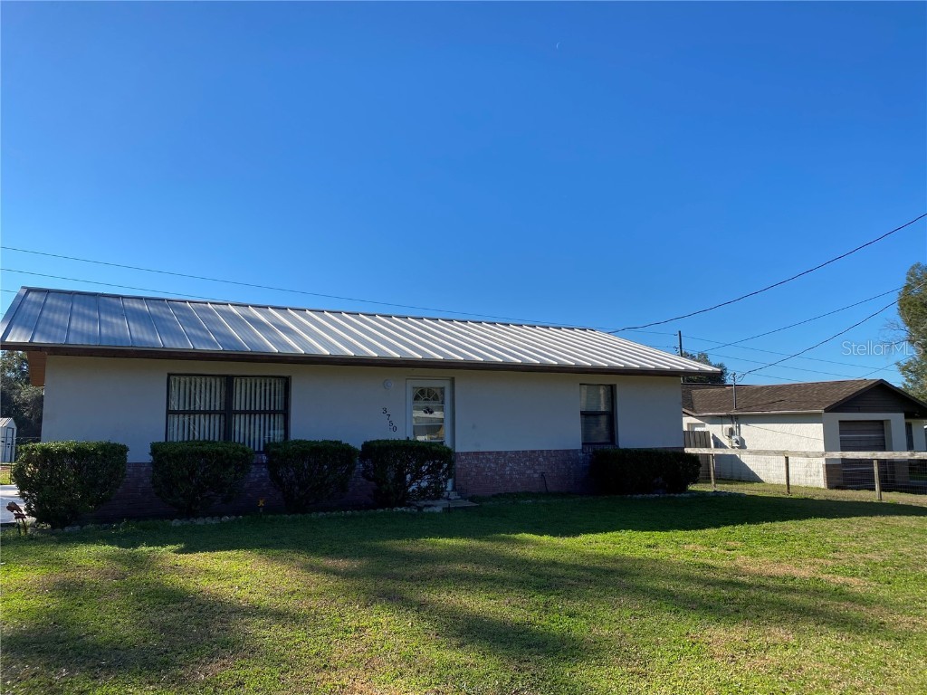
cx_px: 464
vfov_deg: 53.1
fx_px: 696
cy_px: 348
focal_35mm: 26
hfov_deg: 67.3
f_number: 1.8
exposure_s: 1/2513
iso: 32
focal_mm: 4.25
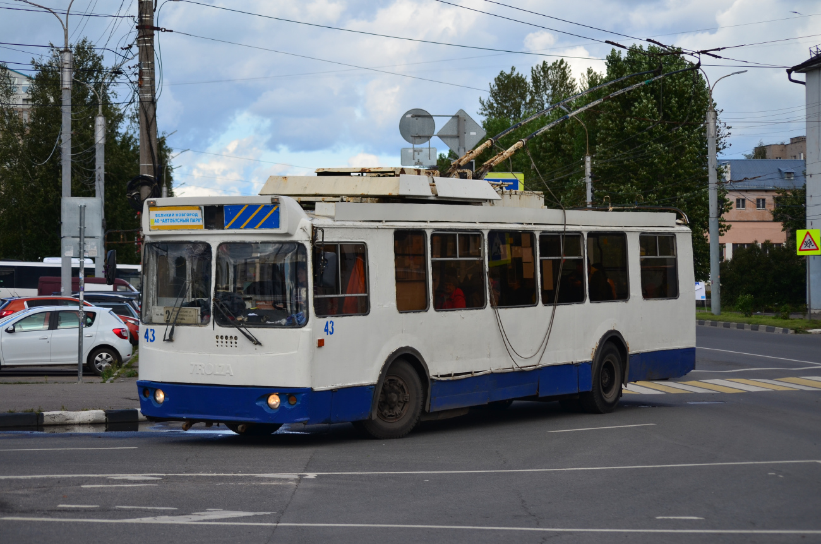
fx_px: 2116
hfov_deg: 22.0
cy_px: 272
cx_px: 410
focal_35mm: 93
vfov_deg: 14.6
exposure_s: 1/1250
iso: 160
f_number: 4.2
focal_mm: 62
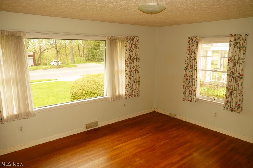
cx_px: 126
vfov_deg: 47.8
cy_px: 84
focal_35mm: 27
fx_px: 189
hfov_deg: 67.5
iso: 100
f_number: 4.5
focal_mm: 18
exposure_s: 1/80
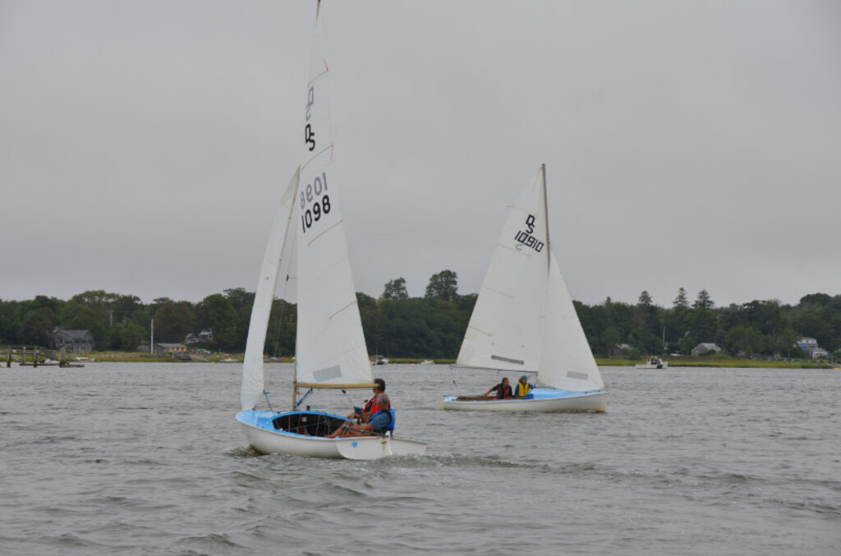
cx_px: 420
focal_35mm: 123
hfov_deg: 16.7
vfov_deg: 11.1
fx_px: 2866
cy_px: 278
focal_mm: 82
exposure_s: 1/250
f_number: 8
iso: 100
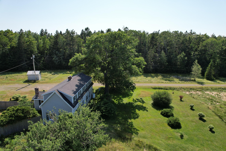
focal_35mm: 22
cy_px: 76
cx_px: 113
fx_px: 138
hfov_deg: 78.6
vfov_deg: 57.2
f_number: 2.8
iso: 100
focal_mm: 8.38
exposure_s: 1/2000
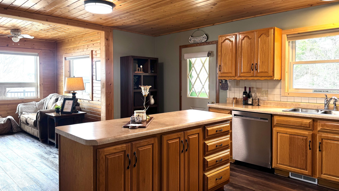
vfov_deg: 42.9
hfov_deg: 69.9
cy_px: 86
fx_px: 243
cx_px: 168
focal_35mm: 27
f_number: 1.78
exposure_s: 1/123
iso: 50
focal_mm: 6.76
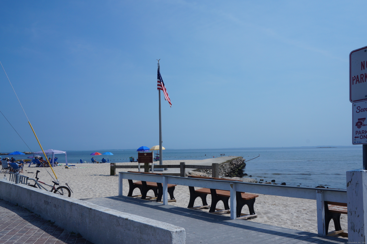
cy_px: 122
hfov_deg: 57.2
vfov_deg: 39.9
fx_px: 336
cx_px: 184
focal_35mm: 33
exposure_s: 1/320
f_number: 14
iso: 100
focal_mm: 22
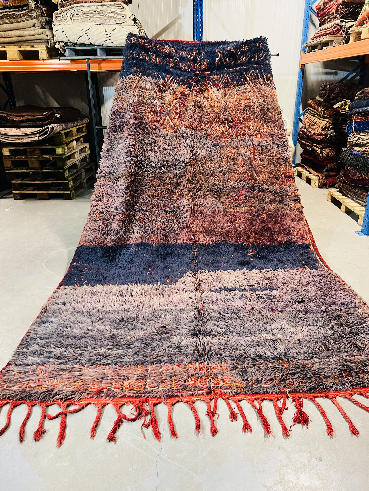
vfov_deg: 67.3
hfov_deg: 53.1
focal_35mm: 26
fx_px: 370
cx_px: 184
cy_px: 246
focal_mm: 5.7
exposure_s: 1/50
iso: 250
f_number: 1.5
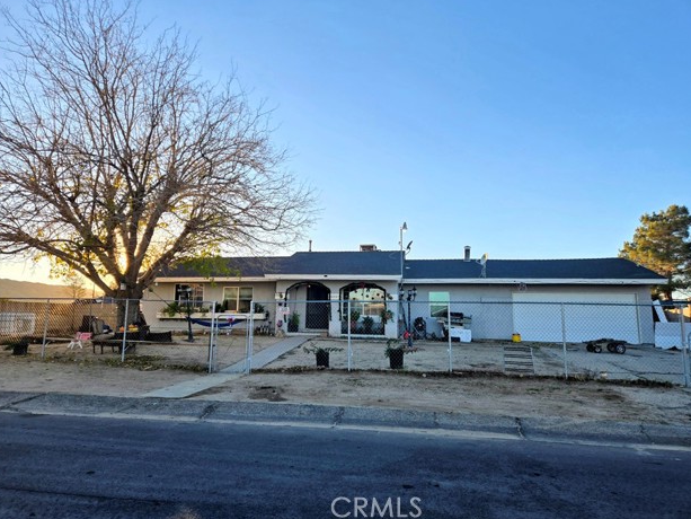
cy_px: 253
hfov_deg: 71.6
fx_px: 479
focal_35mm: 24
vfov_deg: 56.8
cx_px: 345
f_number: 1.8
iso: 25
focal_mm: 5.4
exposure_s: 1/756
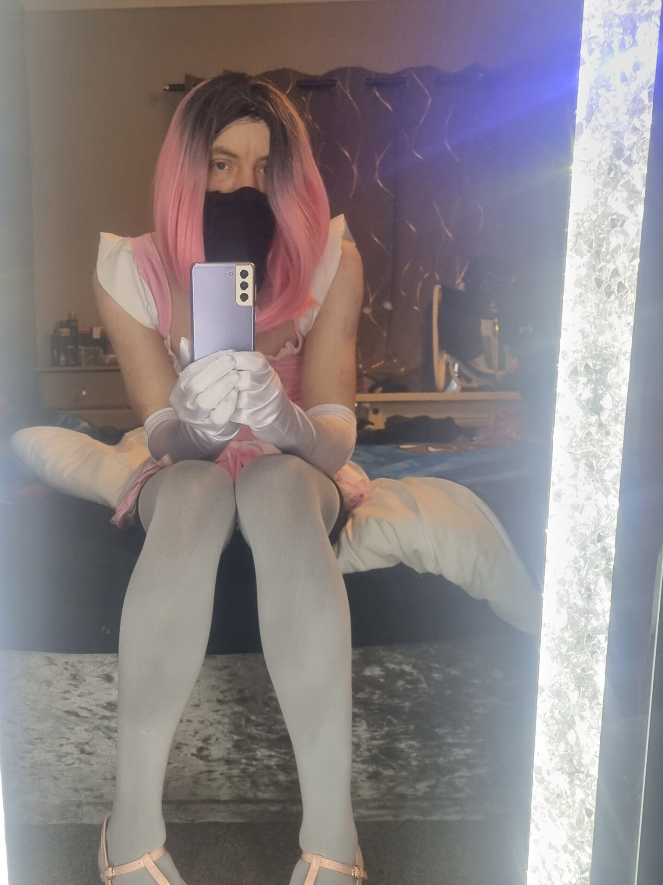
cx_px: 230
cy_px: 502
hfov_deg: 40.3
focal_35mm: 35
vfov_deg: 52.5
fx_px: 894
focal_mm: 5.4
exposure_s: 1/50
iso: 500
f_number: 1.8
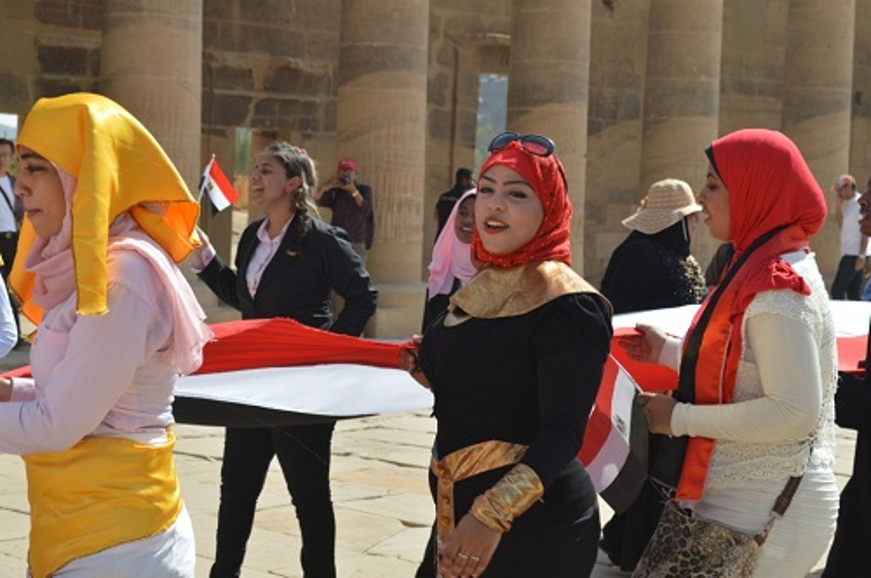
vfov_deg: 18.1
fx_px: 1812
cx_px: 436
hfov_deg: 27.0
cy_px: 289
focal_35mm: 75
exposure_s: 1/250
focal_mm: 50
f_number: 8
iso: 100
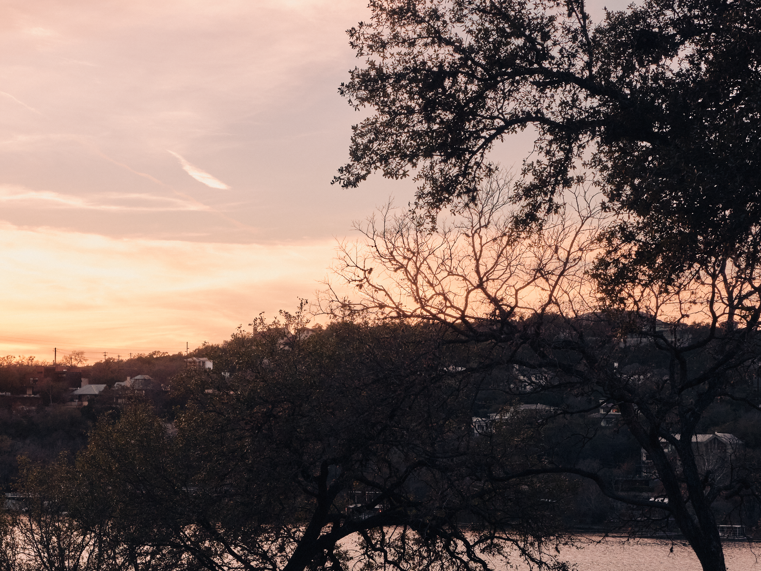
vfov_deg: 20.6
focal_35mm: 71
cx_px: 141
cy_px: 426
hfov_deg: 26.8
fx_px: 1561
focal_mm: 45
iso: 500
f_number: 13
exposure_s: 1/125
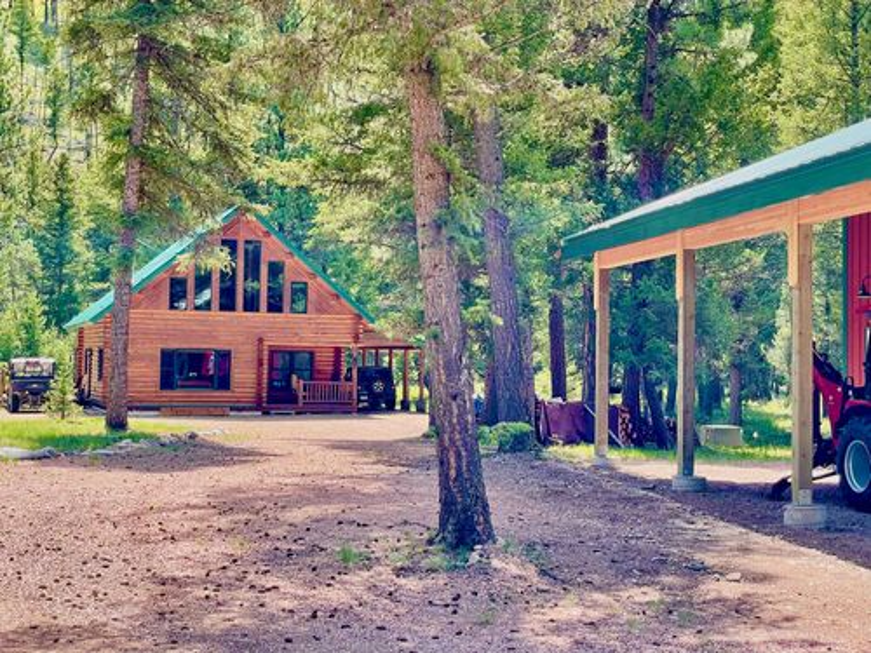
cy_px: 326
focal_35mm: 52
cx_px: 436
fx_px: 1308
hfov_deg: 36.8
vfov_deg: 28.0
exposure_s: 1/291
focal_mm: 6
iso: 25
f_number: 2
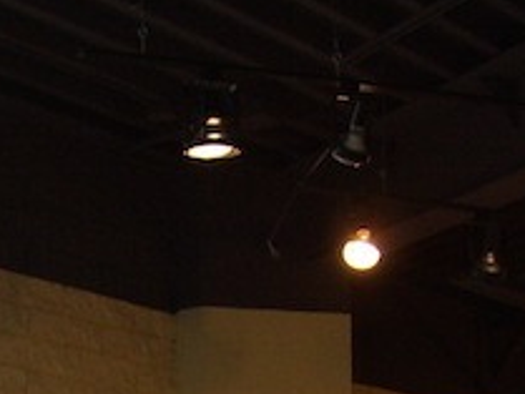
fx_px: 1973
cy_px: 728
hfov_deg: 14.9
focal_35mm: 130
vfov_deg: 10.7
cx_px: 15
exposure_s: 1/60
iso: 80
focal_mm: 5.6
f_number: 2.7
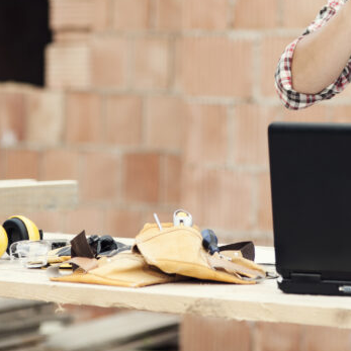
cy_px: 32
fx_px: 2444
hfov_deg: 8.2
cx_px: 208
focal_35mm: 213
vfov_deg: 8.2
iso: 100
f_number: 2.2
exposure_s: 1/320
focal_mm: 85
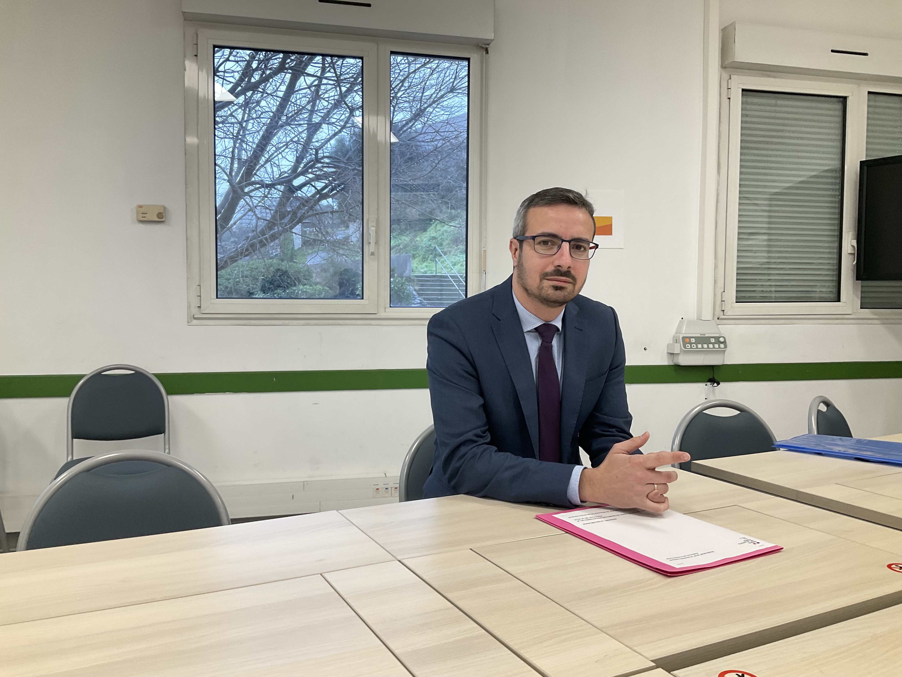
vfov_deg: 48.2
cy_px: 338
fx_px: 756
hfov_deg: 61.7
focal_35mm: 29
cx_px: 451
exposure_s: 1/50
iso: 64
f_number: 1.8
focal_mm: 3
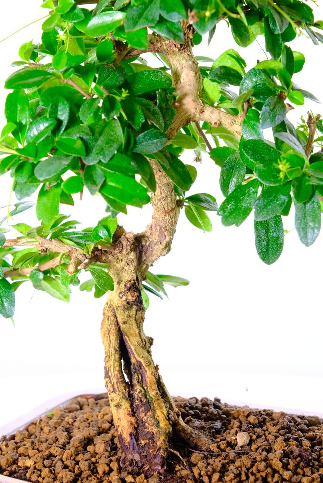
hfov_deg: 11.4
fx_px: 1614
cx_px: 162
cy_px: 242
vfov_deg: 17.1
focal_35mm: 120
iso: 2500
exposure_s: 1/25
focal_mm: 80
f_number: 9
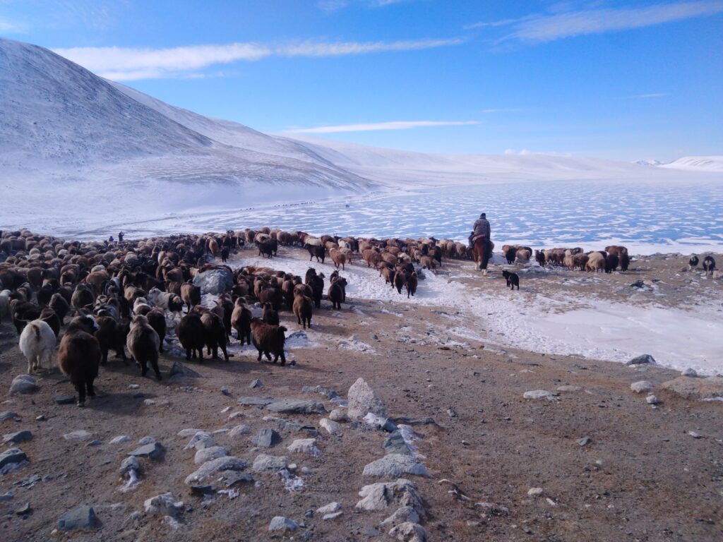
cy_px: 271
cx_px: 362
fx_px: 543
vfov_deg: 53.1
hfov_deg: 67.3
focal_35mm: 26
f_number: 2.2
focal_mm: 3.46
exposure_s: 1/2085
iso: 101
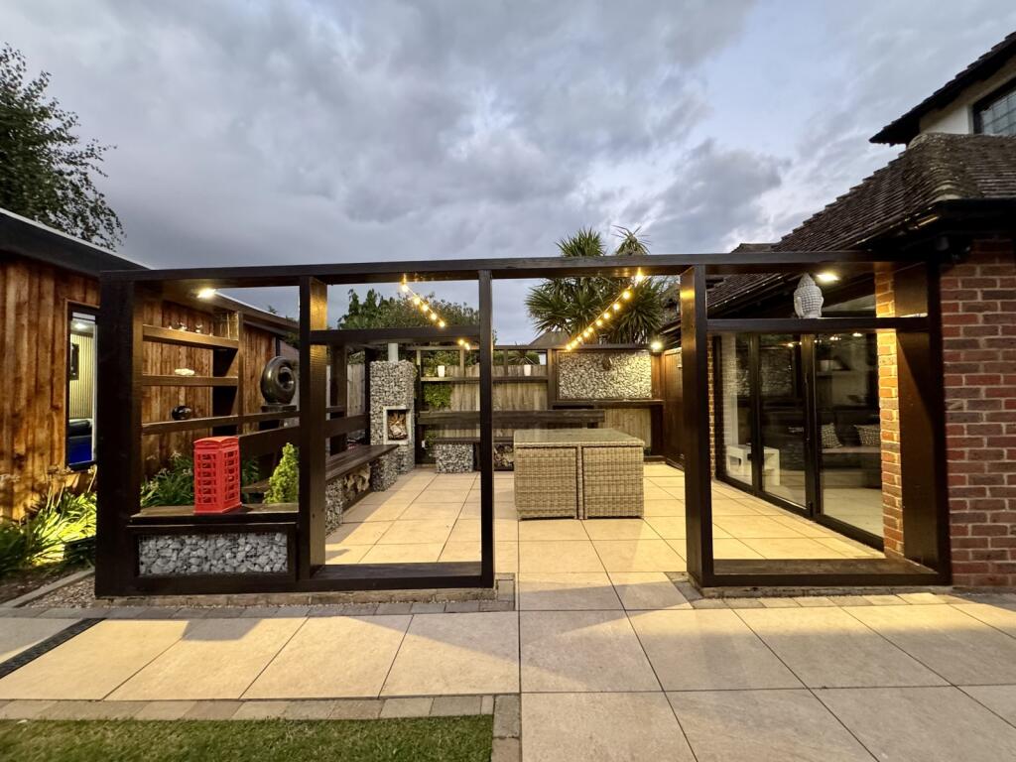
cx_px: 508
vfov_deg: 85.7
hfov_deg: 102.1
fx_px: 411
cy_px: 381
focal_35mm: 14
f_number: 2.2
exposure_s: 1/50
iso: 500
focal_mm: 2.22
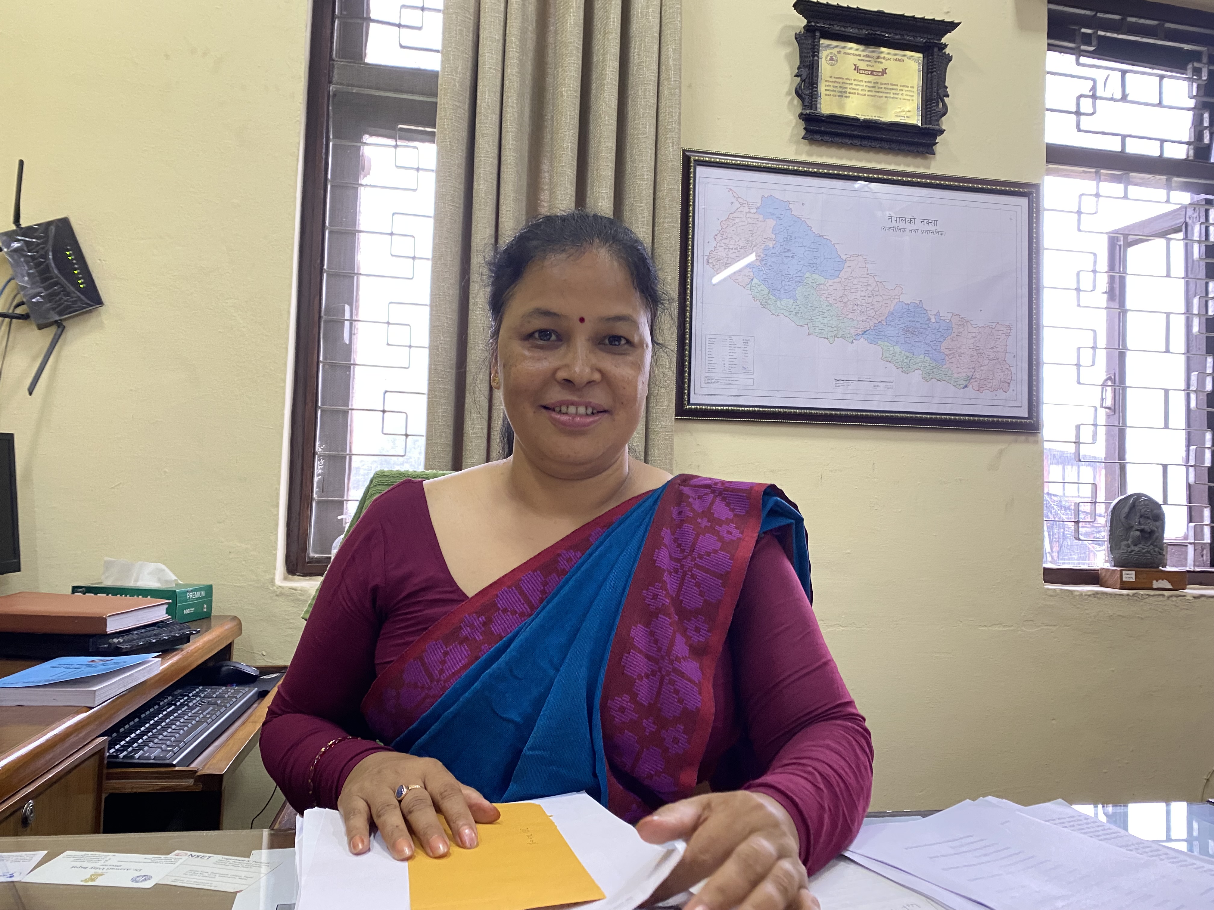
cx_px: 607
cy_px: 455
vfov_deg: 53.1
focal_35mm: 26
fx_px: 912
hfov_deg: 67.3
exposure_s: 1/60
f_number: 1.8
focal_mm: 4.25
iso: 200
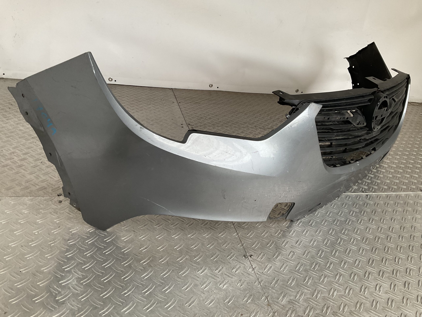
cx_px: 211
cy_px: 158
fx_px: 354
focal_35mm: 29
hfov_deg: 61.7
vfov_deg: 48.2
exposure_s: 1/50
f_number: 1.8
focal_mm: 3
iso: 50
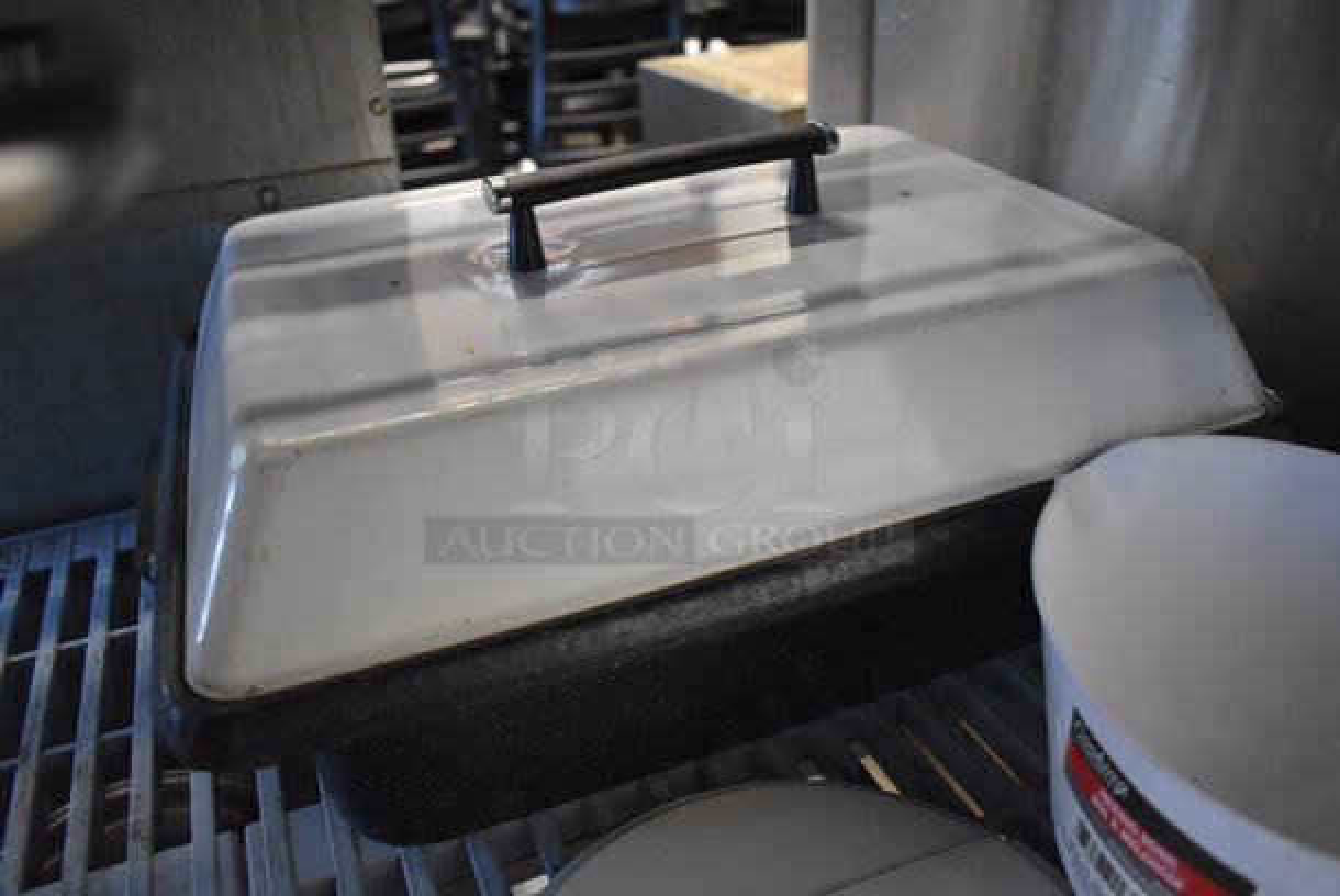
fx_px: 1006
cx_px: 670
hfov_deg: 67.3
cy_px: 448
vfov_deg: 48.0
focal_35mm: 27
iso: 2800
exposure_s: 1/125
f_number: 3.5
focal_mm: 18
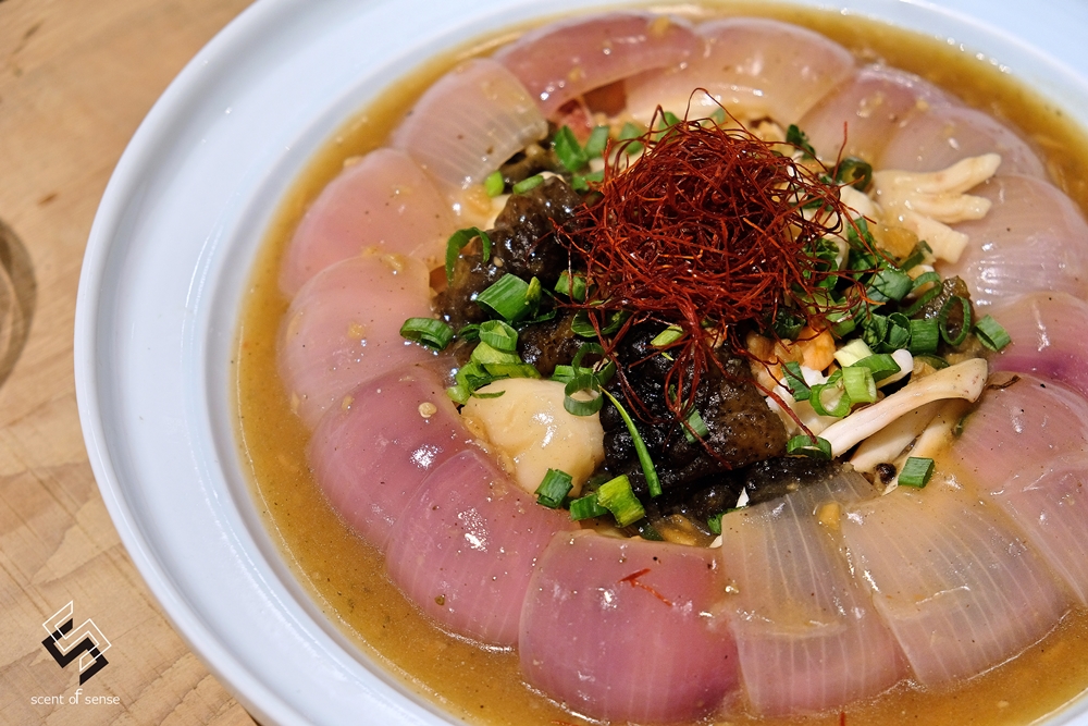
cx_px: 544
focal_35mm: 76
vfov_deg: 18.0
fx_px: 2297
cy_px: 363
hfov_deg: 26.6
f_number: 4
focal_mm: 50.5
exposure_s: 1/30
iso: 1000
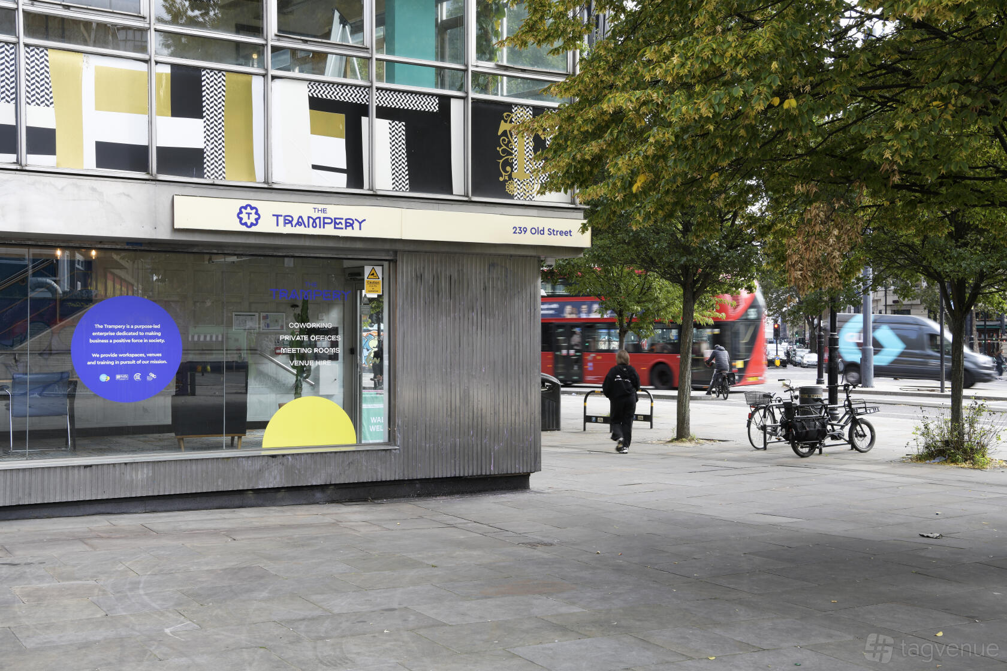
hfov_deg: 43.6
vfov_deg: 29.9
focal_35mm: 45
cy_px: 336
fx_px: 1259
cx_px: 504
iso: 125
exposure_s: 1/30
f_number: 11
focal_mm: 45
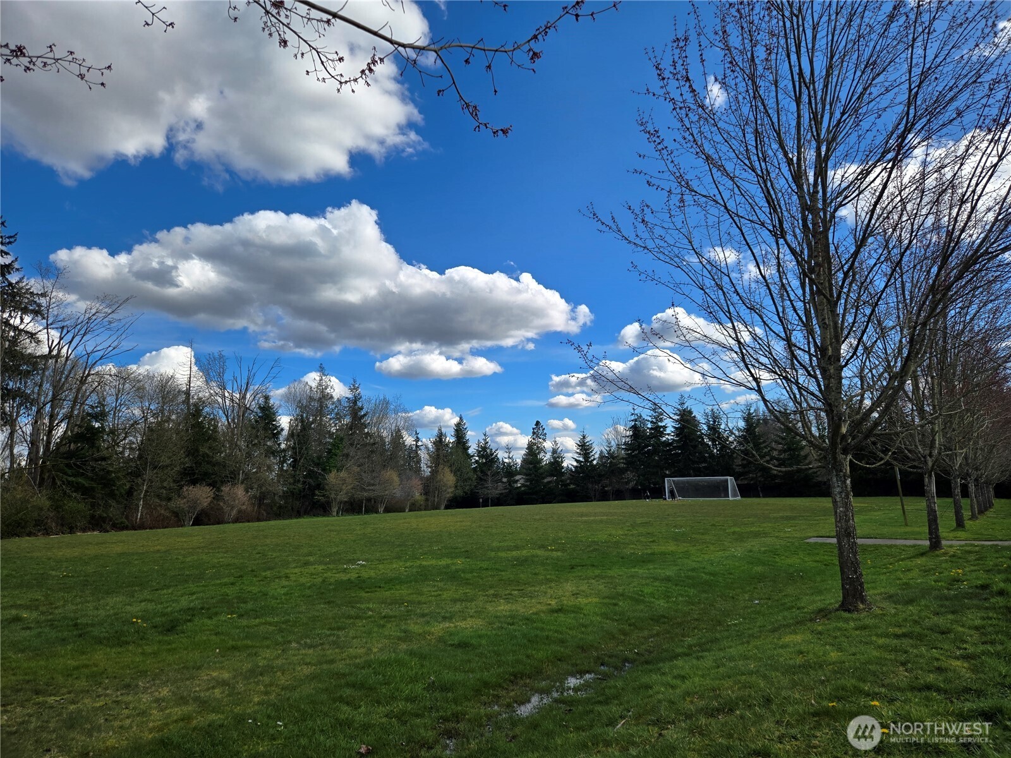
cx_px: 506
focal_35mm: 23
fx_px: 672
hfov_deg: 73.9
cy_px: 379
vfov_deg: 58.9
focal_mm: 5.4
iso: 25
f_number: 1.8
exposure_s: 1/1978
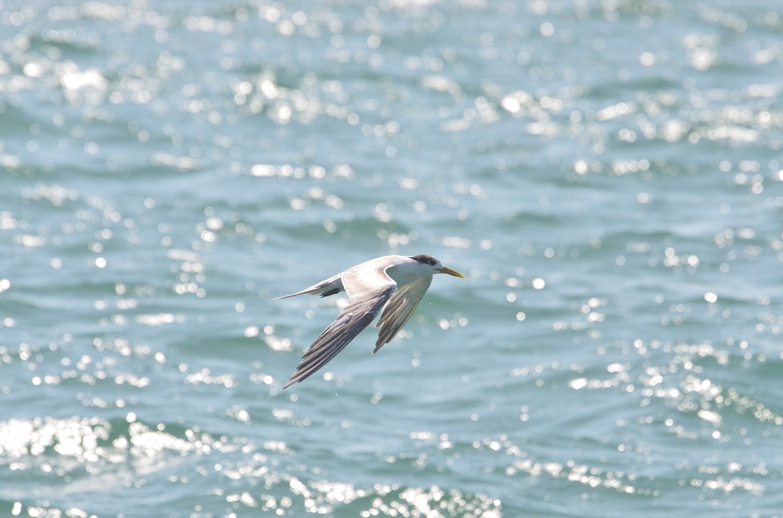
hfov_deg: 4.6
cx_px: 392
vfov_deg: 3.0
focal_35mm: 450
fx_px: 9764
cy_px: 259
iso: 800
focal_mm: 300
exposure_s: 1/2000
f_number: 8
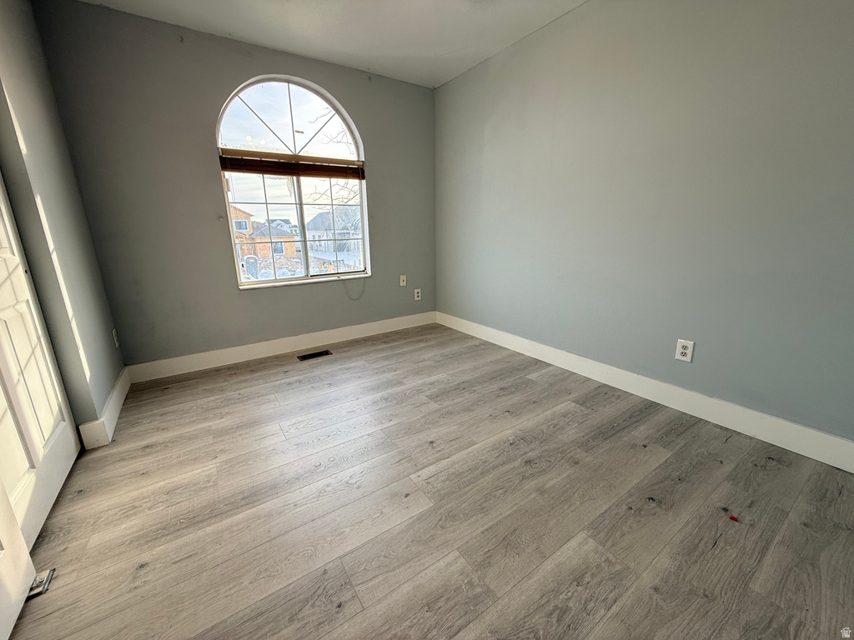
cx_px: 427
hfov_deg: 102.1
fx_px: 345
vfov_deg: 85.7
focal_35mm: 14
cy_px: 320
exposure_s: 1/197
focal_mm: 2.22
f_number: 2.2
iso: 64
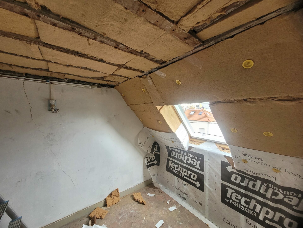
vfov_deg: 89.9
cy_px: 114
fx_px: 114
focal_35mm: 13
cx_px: 152
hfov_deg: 106.2
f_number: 2.2
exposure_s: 1/50
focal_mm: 1.74
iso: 125
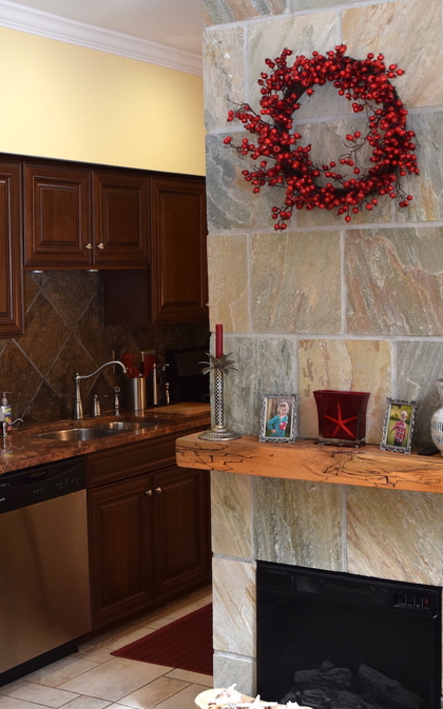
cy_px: 332
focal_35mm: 54
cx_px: 223
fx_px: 1044
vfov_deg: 37.5
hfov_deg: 24.0
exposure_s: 1/125
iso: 800
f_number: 5.6
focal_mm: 22
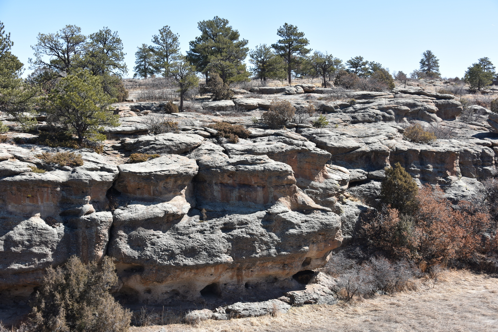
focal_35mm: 52
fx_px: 719
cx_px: 249
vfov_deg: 26.0
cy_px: 166
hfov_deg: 38.2
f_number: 7.1
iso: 100
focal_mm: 52
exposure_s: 1/200
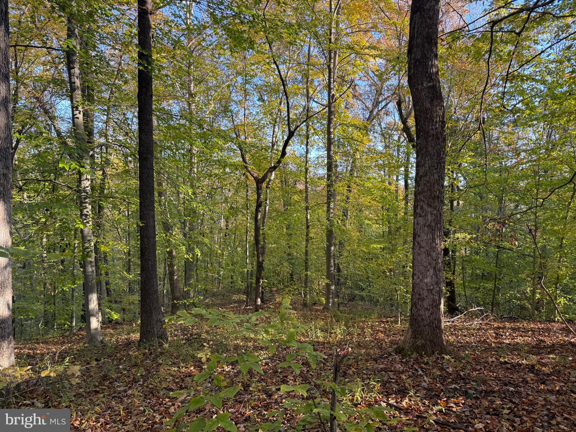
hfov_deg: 71.6
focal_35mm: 24
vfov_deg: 56.8
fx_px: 399
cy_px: 216
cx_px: 288
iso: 64
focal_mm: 6.76
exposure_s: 1/154
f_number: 1.78
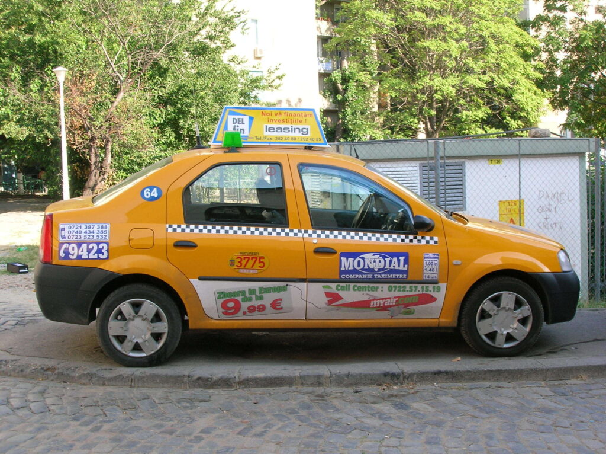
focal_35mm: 50
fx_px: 874
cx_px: 303
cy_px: 227
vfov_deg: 29.1
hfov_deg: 38.2
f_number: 5.6
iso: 50
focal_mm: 8.4
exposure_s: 1/55.5
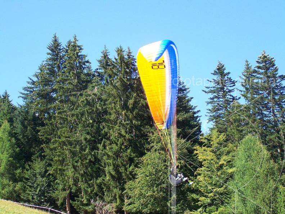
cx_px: 142
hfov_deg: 26.0
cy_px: 107
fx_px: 617
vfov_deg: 19.6
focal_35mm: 75
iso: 64
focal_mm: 12.4
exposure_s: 1/250
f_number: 3.2
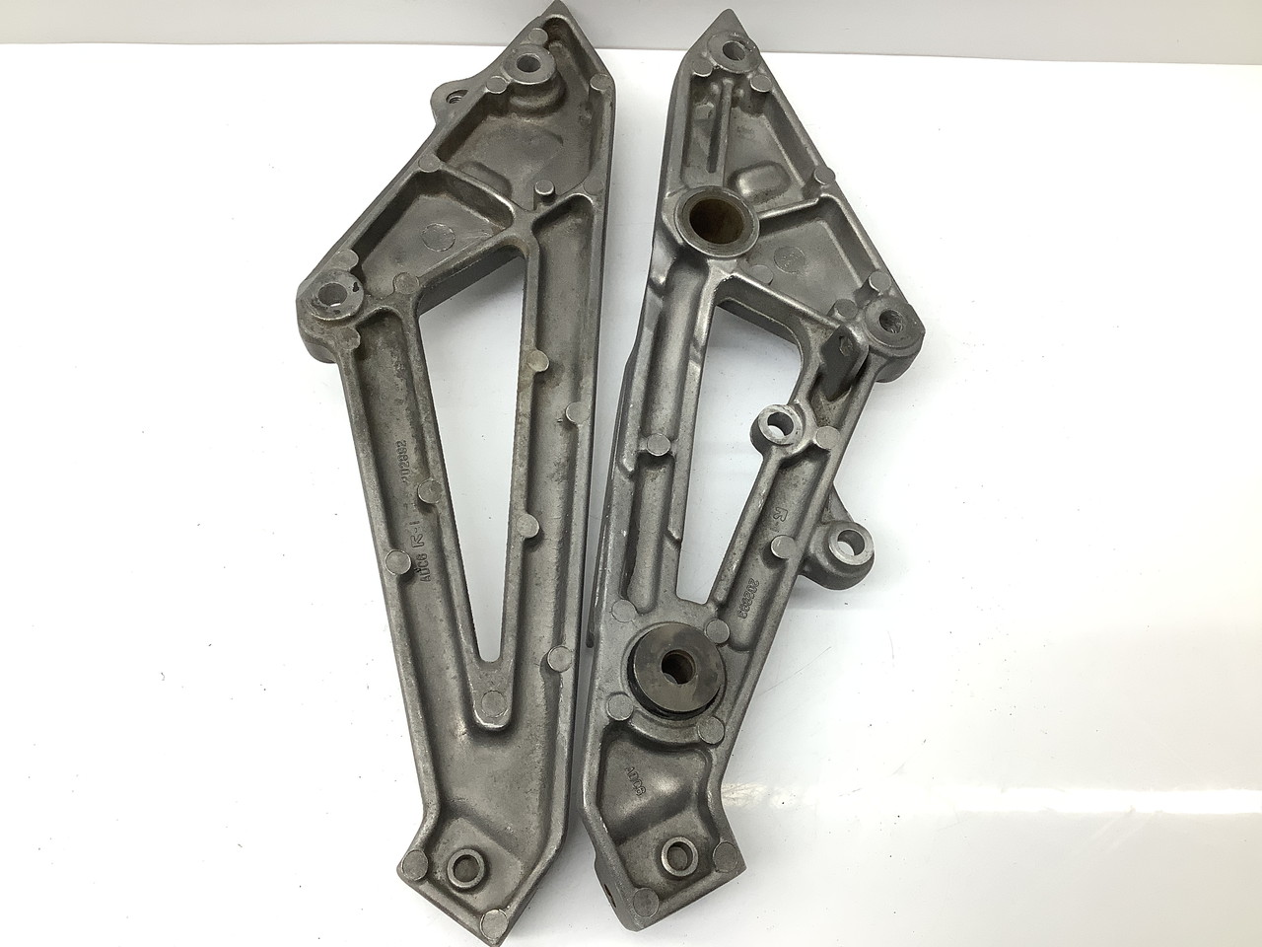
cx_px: 631
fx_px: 1130
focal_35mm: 31
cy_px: 474
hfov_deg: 58.4
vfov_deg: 45.4
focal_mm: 3.3
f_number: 2.4
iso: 50
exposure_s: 1/120
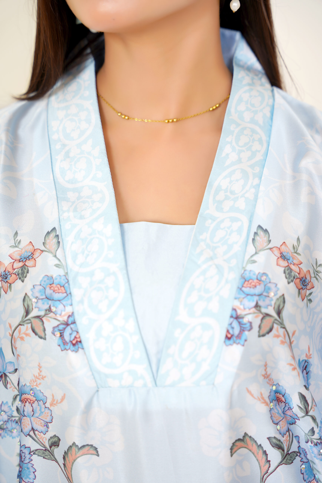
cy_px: 242
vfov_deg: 30.2
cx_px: 161
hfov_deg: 20.4
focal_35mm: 67
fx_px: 894
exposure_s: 1/125
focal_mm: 66.7
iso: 100
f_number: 3.5
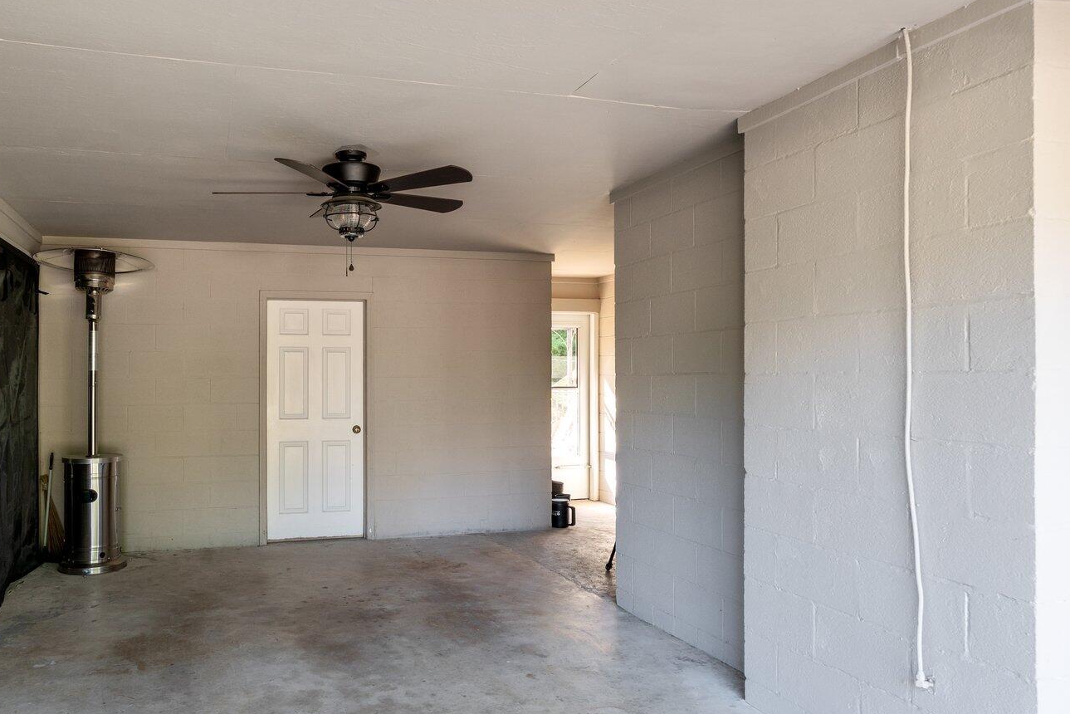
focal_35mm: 28
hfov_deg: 65.1
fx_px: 826
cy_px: 413
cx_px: 413
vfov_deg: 46.6
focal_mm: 17.5
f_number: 5.6
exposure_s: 1/50
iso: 400
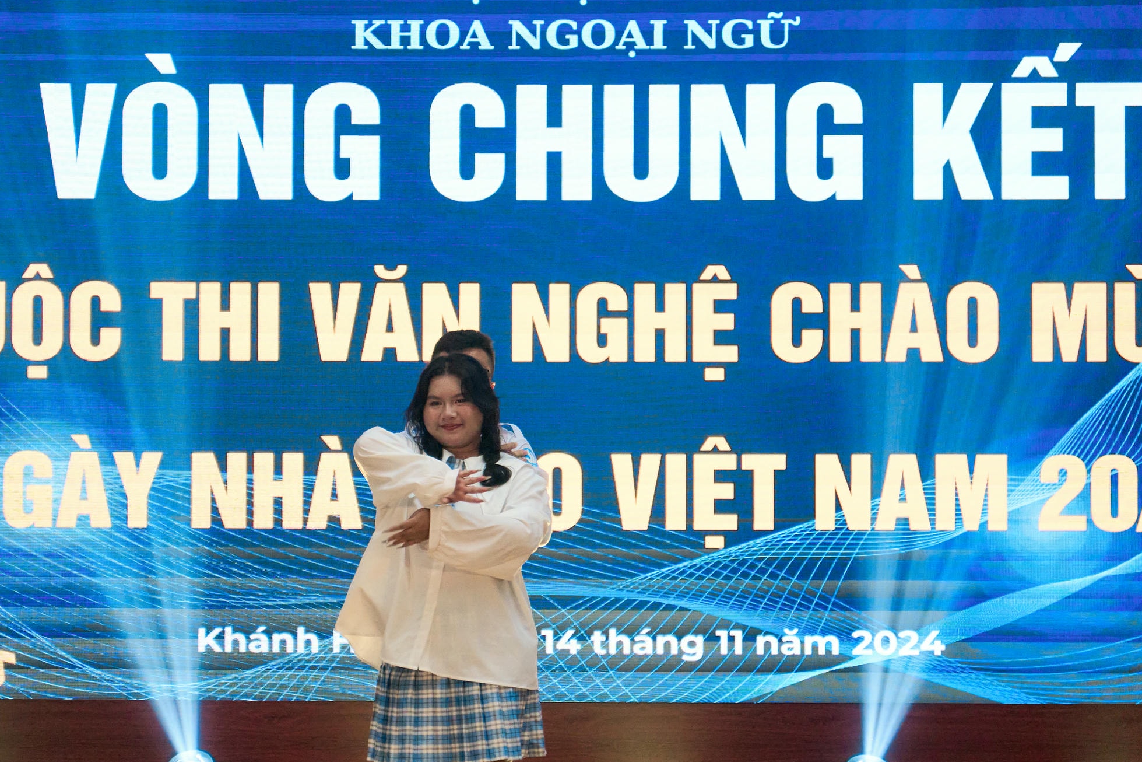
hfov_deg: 15.3
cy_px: 462
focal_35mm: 134
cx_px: 435
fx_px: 4250
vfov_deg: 10.2
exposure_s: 1/400
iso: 2000
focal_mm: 70
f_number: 2.8
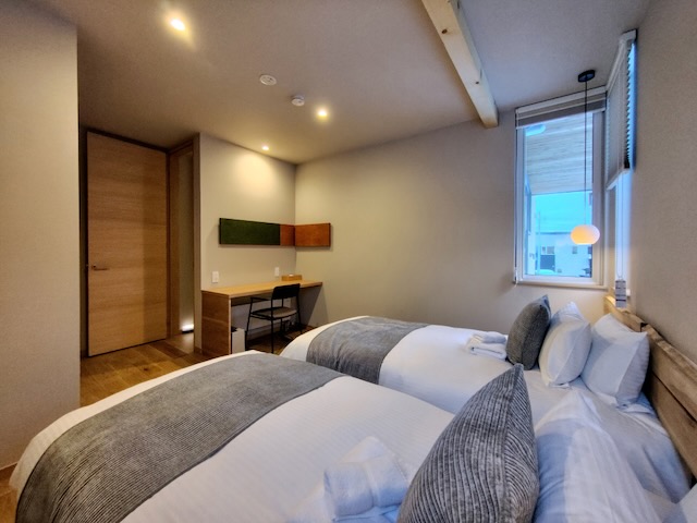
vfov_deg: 89.9
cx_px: 348
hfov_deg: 106.2
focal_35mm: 13
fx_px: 262
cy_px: 262
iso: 782
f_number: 2.2
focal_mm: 2.16
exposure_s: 1/60
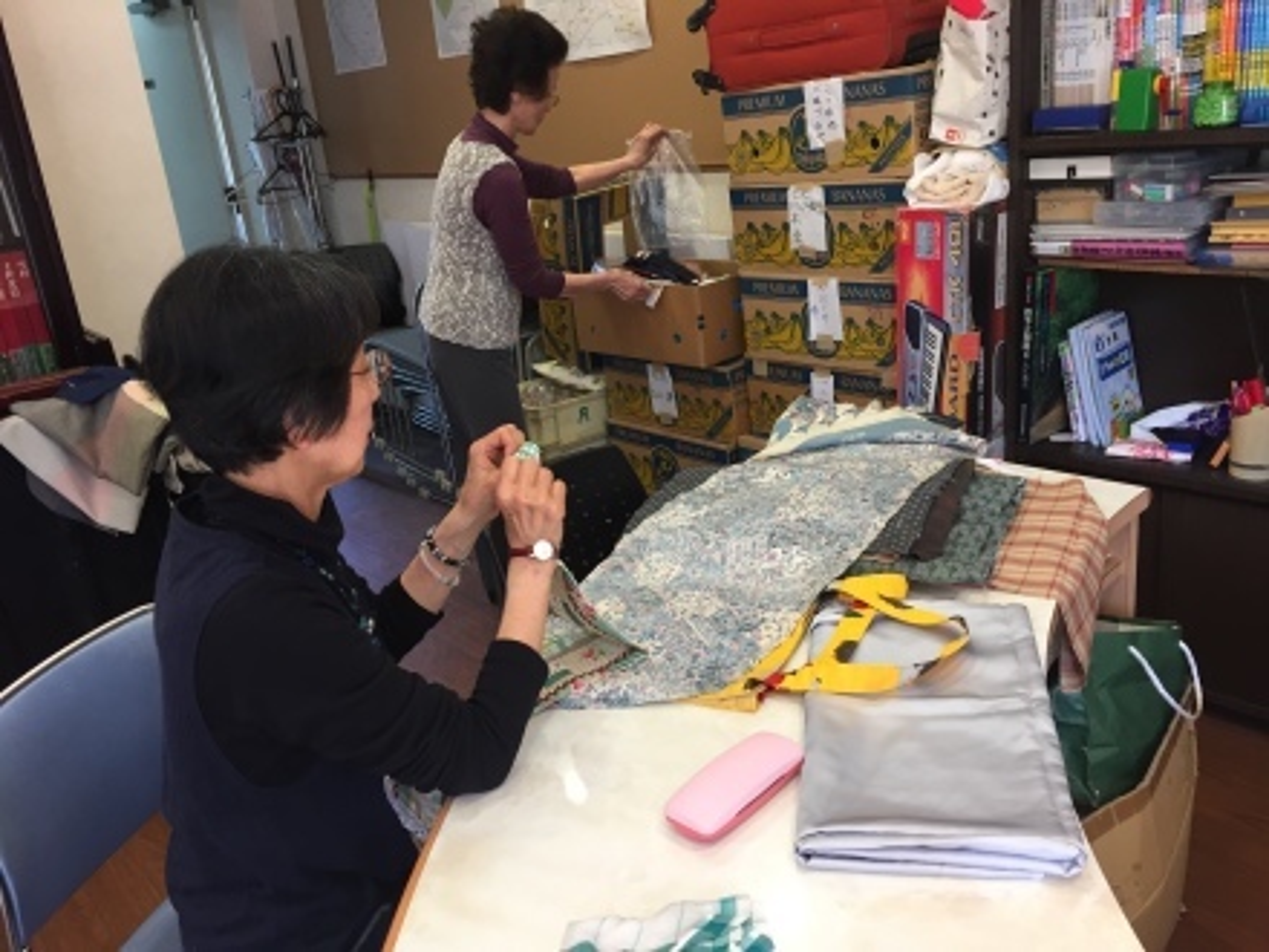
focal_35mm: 29
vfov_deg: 48.2
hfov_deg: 61.7
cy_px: 476
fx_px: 1063
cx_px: 634
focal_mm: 4.15
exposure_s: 1/30
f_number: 2.2
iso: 40
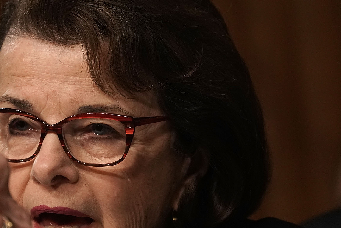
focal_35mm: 758
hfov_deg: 2.7
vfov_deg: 1.8
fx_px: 7179
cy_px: 115
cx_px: 129
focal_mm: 400
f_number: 5.6
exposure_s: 1/400
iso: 3200
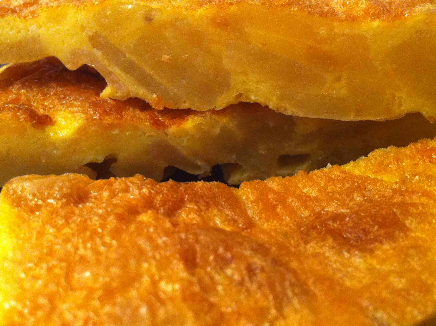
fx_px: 629
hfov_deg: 38.1
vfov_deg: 29.0
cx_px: 253
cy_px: 156
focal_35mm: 50
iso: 250
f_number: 2.8
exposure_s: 1/17
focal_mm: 3.85
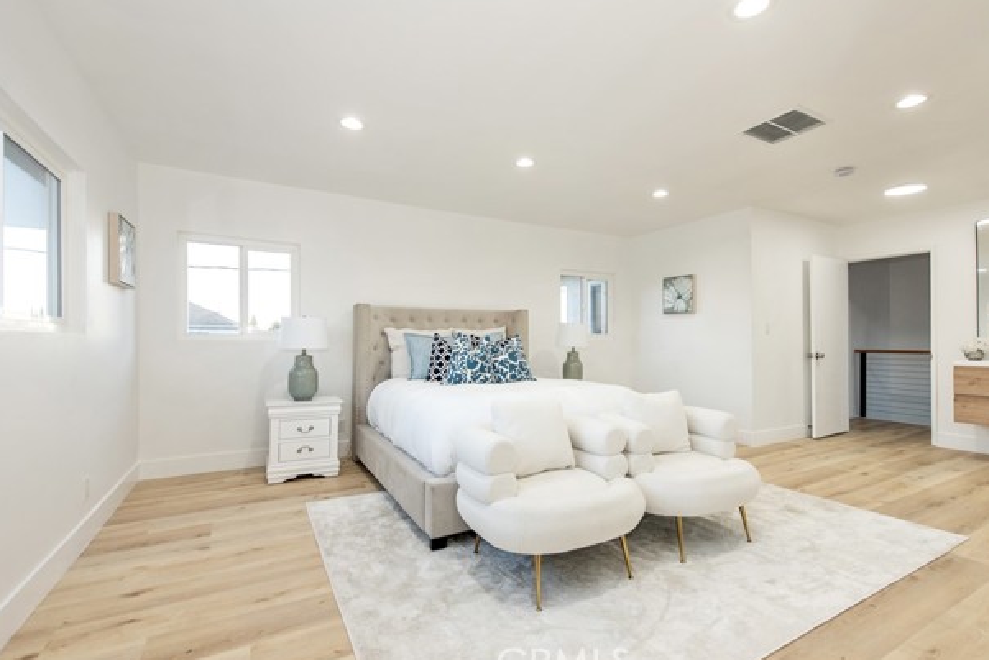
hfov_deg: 93.2
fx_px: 467
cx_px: 511
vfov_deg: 70.5
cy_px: 336
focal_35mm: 17
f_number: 5.6
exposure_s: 1/125
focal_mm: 16
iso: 560
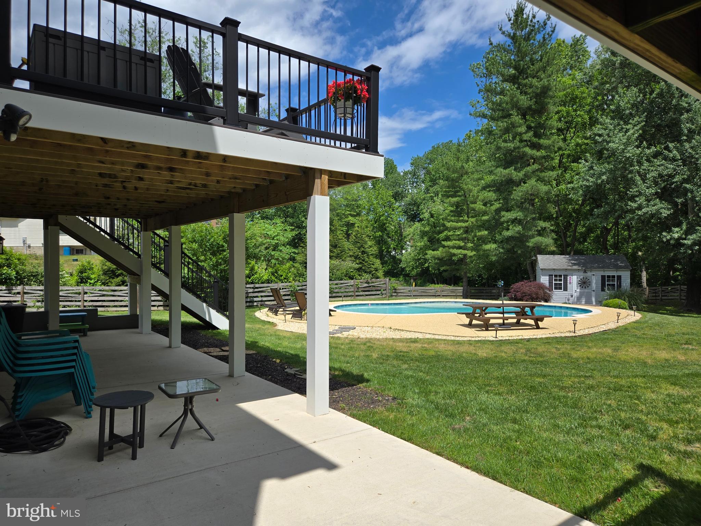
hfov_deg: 73.9
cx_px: 350
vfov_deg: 58.9
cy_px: 263
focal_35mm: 23
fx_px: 466
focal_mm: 5.4
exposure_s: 1/2921
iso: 32
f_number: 1.8
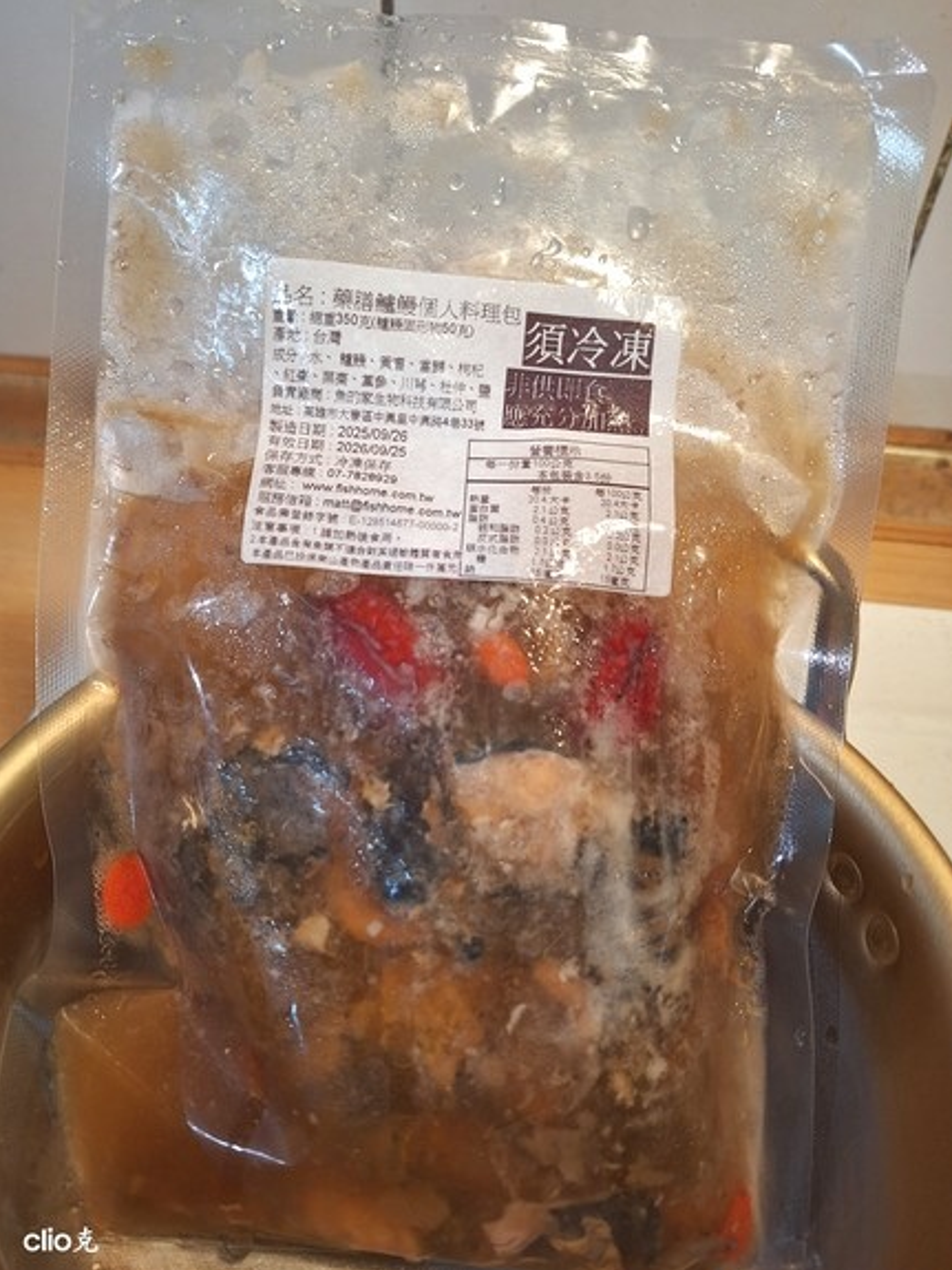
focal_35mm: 24
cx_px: 457
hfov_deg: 56.8
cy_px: 658
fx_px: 880
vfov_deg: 71.6
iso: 250
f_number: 1.8
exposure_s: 1/30
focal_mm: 5.54
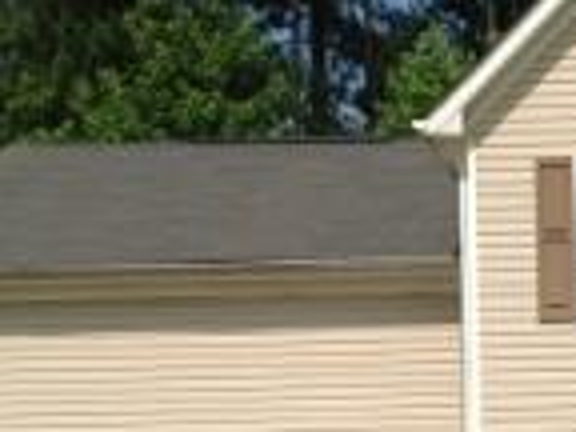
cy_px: 474
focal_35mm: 109
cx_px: 700
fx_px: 1814
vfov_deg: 13.3
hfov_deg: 17.2
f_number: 2.4
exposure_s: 1/3788
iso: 80
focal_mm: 4.28
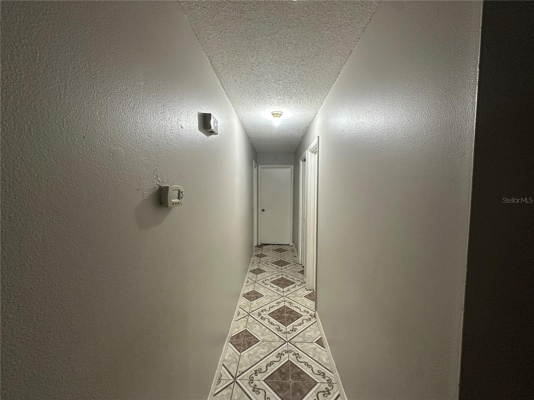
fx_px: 216
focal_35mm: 14
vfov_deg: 85.7
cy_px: 200
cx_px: 267
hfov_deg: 102.1
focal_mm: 2.22
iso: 250
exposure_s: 1/60
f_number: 2.2
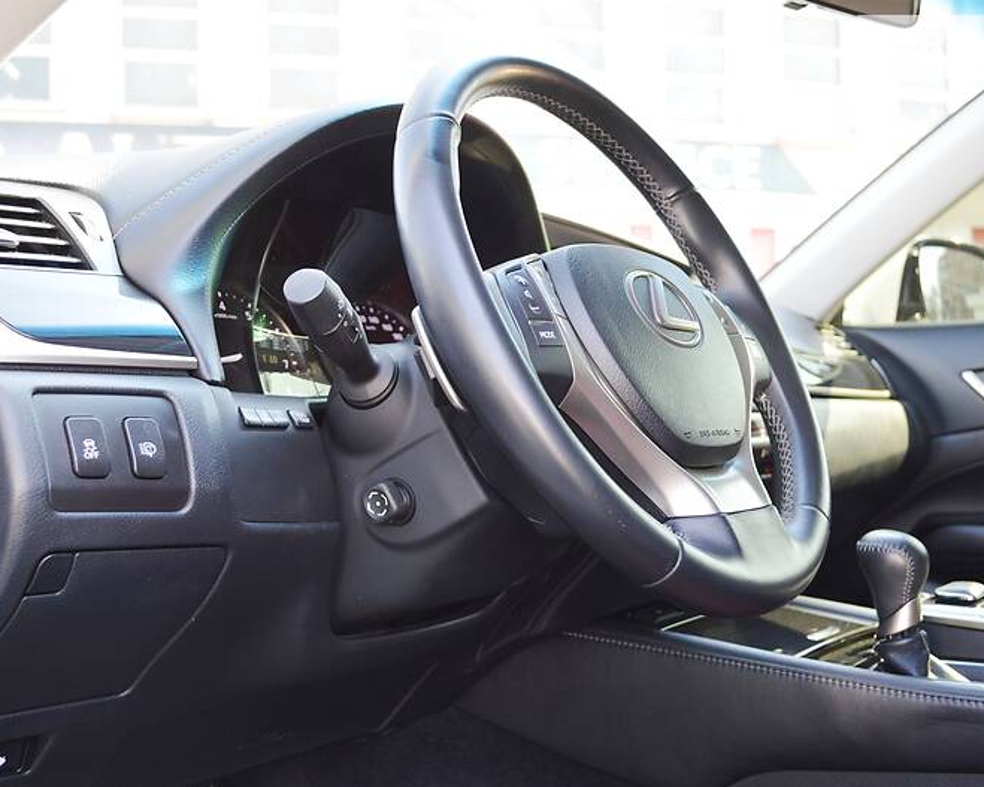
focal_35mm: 41
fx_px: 1194
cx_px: 497
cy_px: 394
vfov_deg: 36.5
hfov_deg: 44.8
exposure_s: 1/80
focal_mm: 24
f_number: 4.5
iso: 400
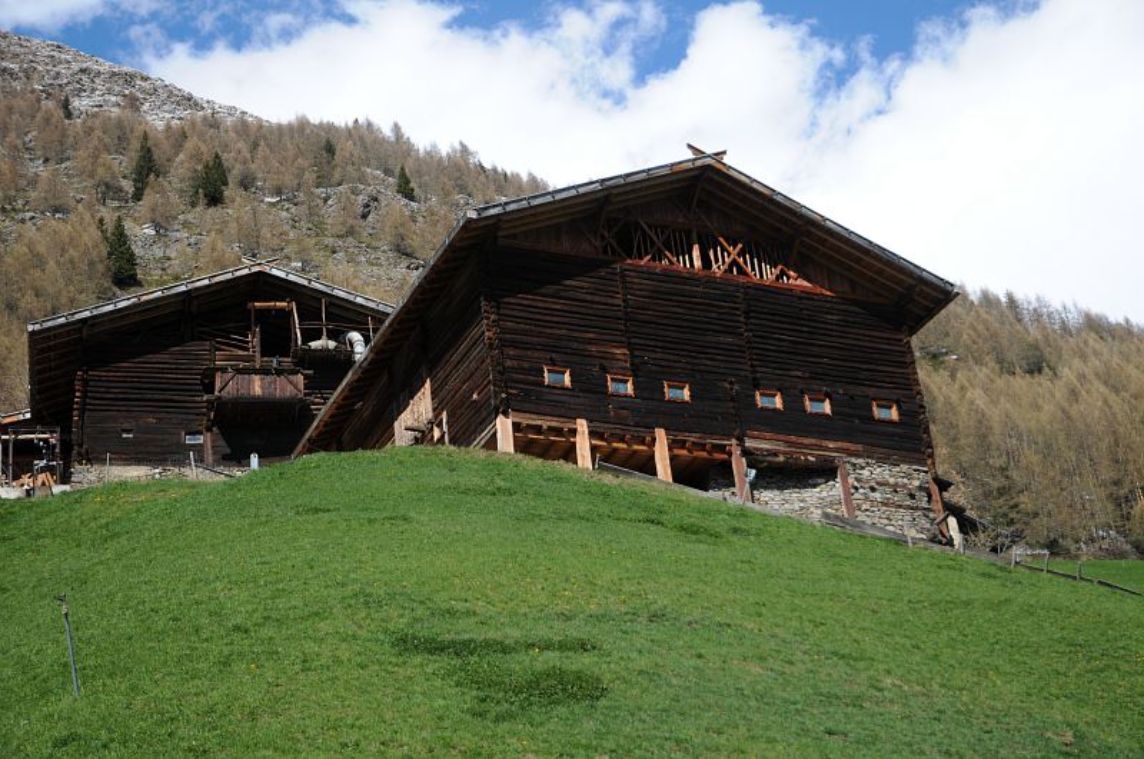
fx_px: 2142
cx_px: 572
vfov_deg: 20.1
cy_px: 380
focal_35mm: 68
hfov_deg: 29.9
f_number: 5
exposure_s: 1/1250
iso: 250
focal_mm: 45
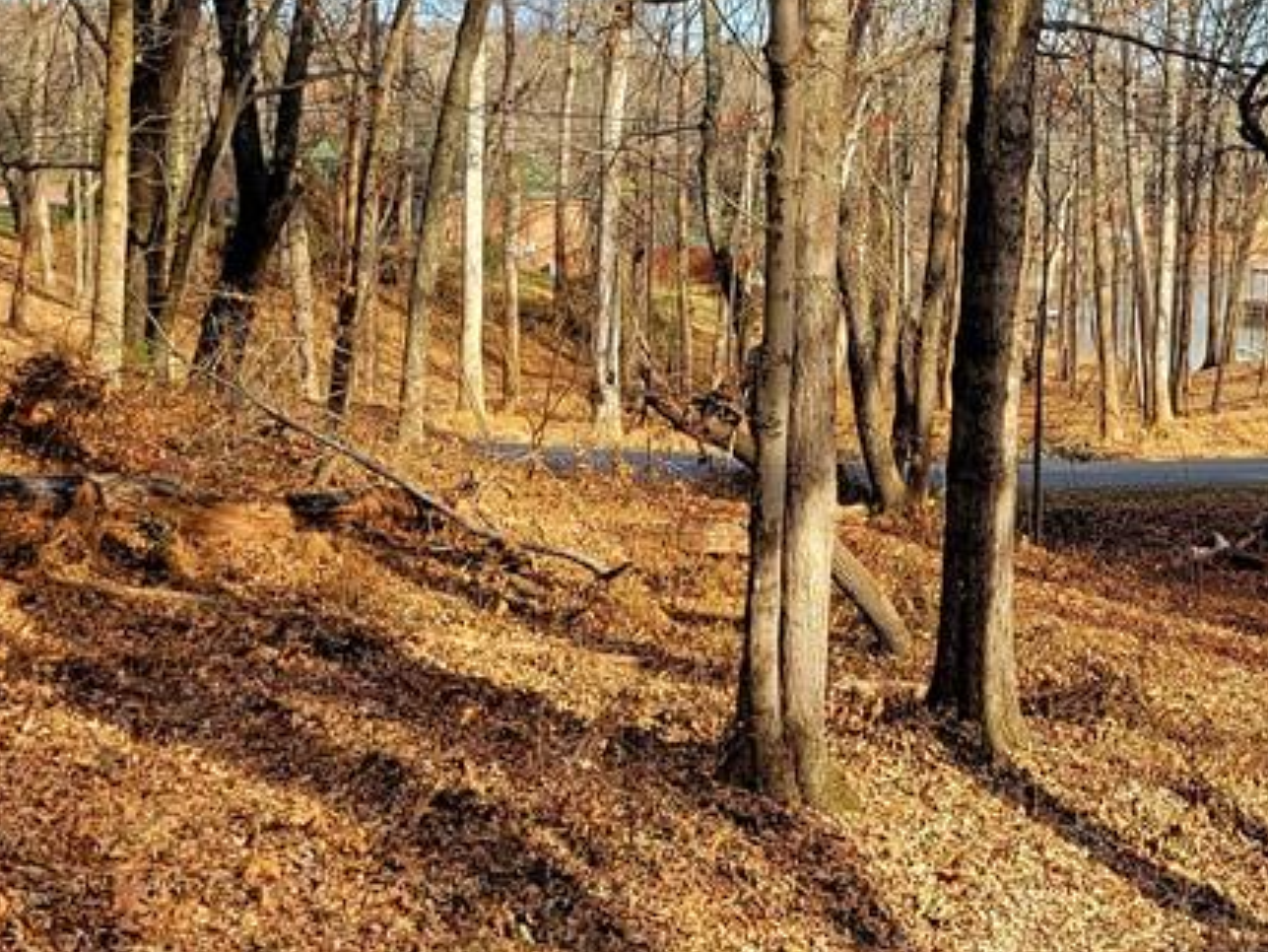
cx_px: 1188
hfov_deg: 29.6
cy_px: 340
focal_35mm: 62
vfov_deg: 23.6
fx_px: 2272
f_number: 1.8
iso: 40
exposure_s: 1/667
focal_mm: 5.4
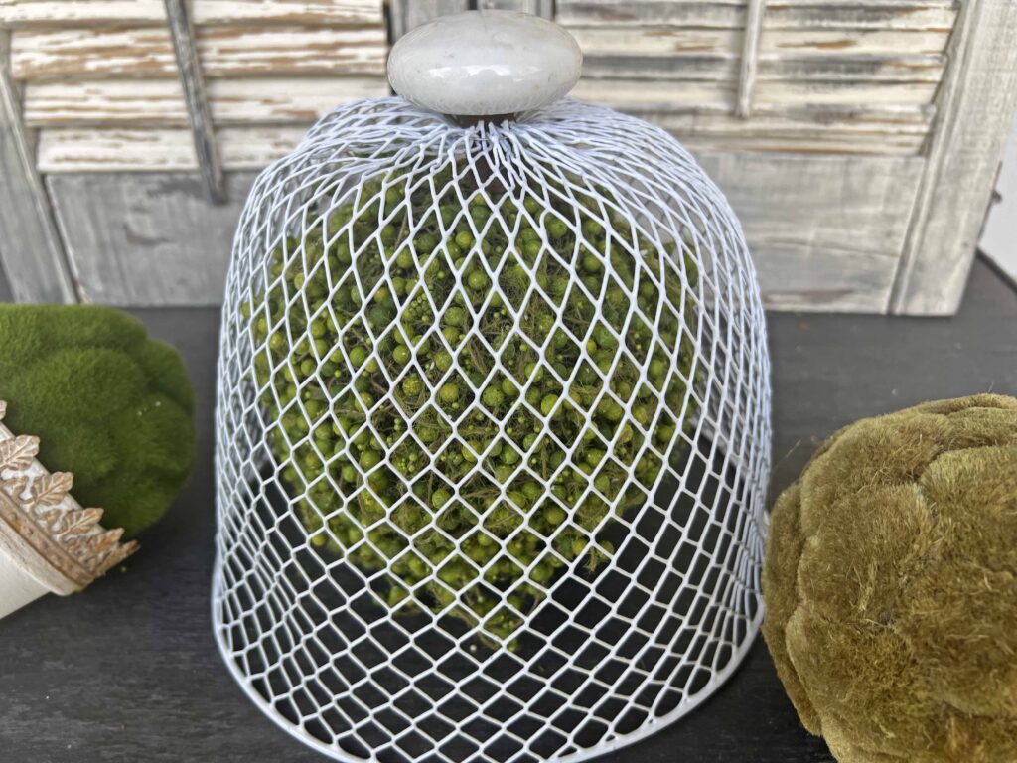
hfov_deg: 67.3
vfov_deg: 53.1
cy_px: 382
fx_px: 764
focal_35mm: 26
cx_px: 508
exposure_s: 1/121
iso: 40
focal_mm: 5.7
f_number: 1.5
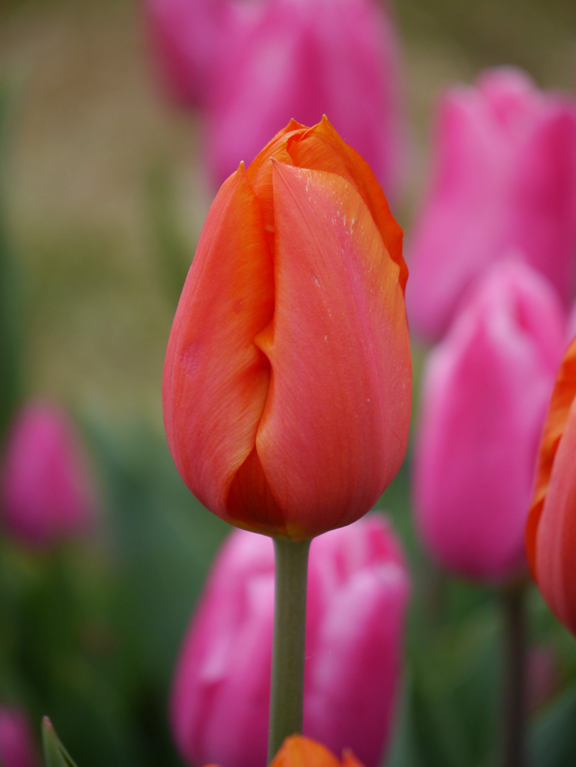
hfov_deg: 5.0
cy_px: 384
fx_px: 6651
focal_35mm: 300
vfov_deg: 6.6
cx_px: 288
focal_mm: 150
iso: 500
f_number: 5.6
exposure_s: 1/320
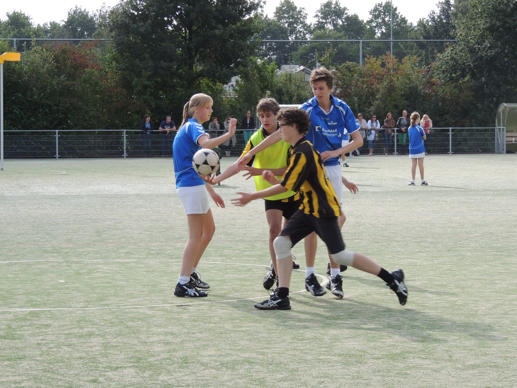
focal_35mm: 120
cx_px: 258
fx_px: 1792
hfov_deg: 16.4
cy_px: 194
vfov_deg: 12.3
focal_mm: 21.4
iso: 100
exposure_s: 1/320
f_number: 4.2
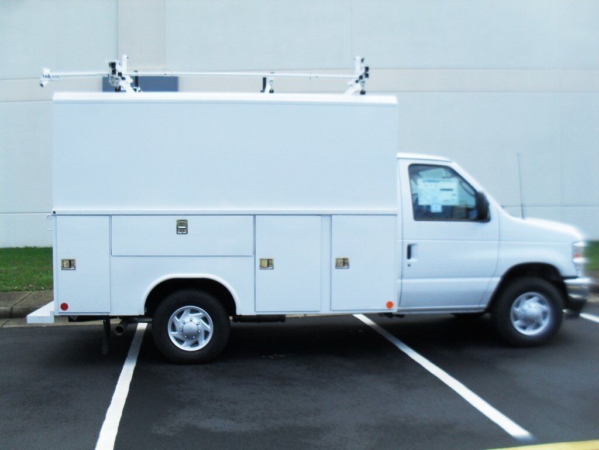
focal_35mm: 35
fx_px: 606
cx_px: 300
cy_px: 225
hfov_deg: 52.6
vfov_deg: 40.7
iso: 100
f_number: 3.2
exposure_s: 1/500
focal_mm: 6.3
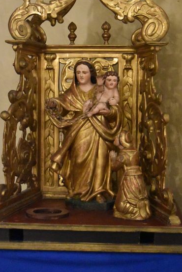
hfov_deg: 18.9
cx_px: 87
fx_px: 545
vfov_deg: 28.0
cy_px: 103
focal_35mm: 72
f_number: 4.8
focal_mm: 38
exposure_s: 1/25
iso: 12800
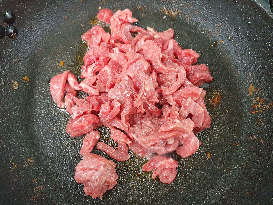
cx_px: 136
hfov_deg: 67.3
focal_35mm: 26
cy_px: 102
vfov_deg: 53.1
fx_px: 205
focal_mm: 4.32
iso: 400
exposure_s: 1/40
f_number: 2.4
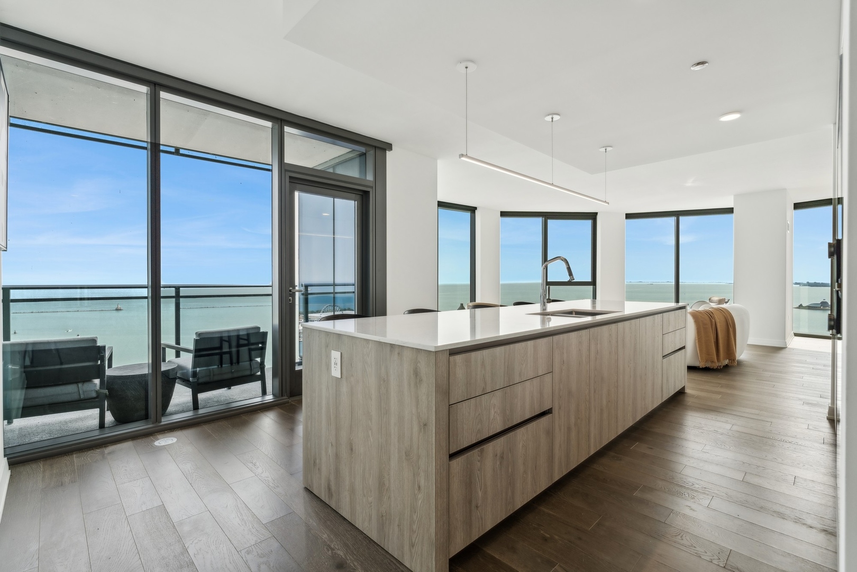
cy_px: 286
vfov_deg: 73.7
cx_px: 428
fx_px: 381
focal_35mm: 16
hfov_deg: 96.7
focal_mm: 16
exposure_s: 1/200
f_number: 7.1
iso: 320
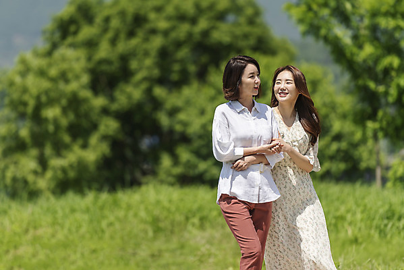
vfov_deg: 6.9
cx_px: 202
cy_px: 135
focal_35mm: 200
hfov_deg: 10.3
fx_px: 2245
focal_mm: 200
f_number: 2.8
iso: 100
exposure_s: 1/2500
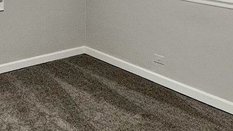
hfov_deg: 39.4
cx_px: 80
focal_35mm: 52
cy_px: 25
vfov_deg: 22.8
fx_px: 321
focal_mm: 1.57
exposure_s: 1/60
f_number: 1.8
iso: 200
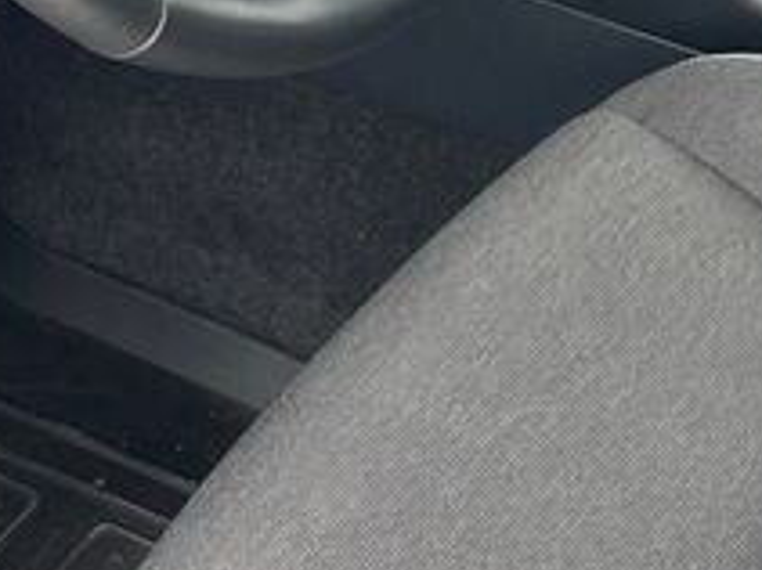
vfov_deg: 11.4
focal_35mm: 126
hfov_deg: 15.6
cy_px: -184
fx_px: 2772
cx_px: 585
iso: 64
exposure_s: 1/171
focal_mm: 5.1
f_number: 1.6
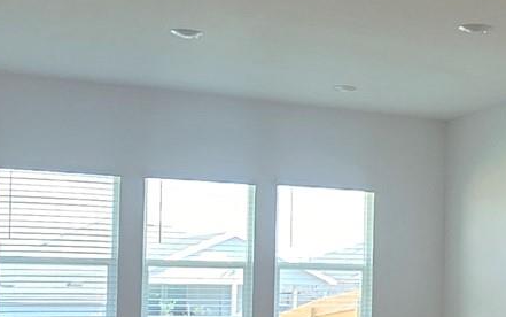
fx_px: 883
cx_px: 519
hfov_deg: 29.6
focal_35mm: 64
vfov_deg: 20.1
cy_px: 257
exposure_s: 1/60
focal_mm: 2.2
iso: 80
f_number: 2.2
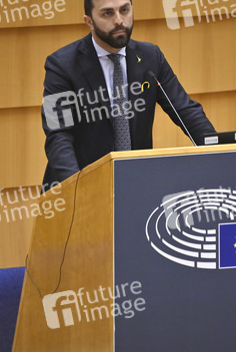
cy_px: 156
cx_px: 124
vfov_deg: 3.6
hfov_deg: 2.4
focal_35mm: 566
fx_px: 5554
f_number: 6.3
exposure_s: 1/400
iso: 3200
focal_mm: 500
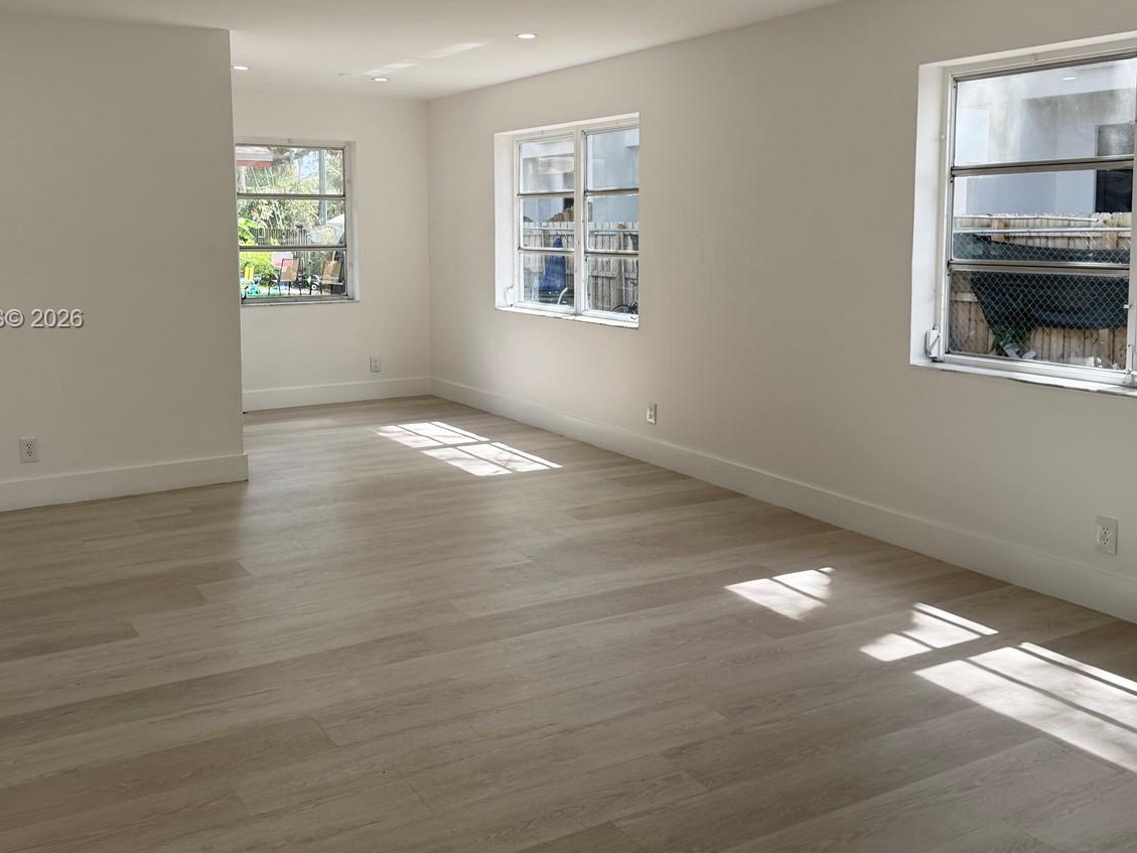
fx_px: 1117
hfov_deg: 54.0
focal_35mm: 34
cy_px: 320
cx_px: 575
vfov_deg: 41.5
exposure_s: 1/651
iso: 80
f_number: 1.78
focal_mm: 6.76
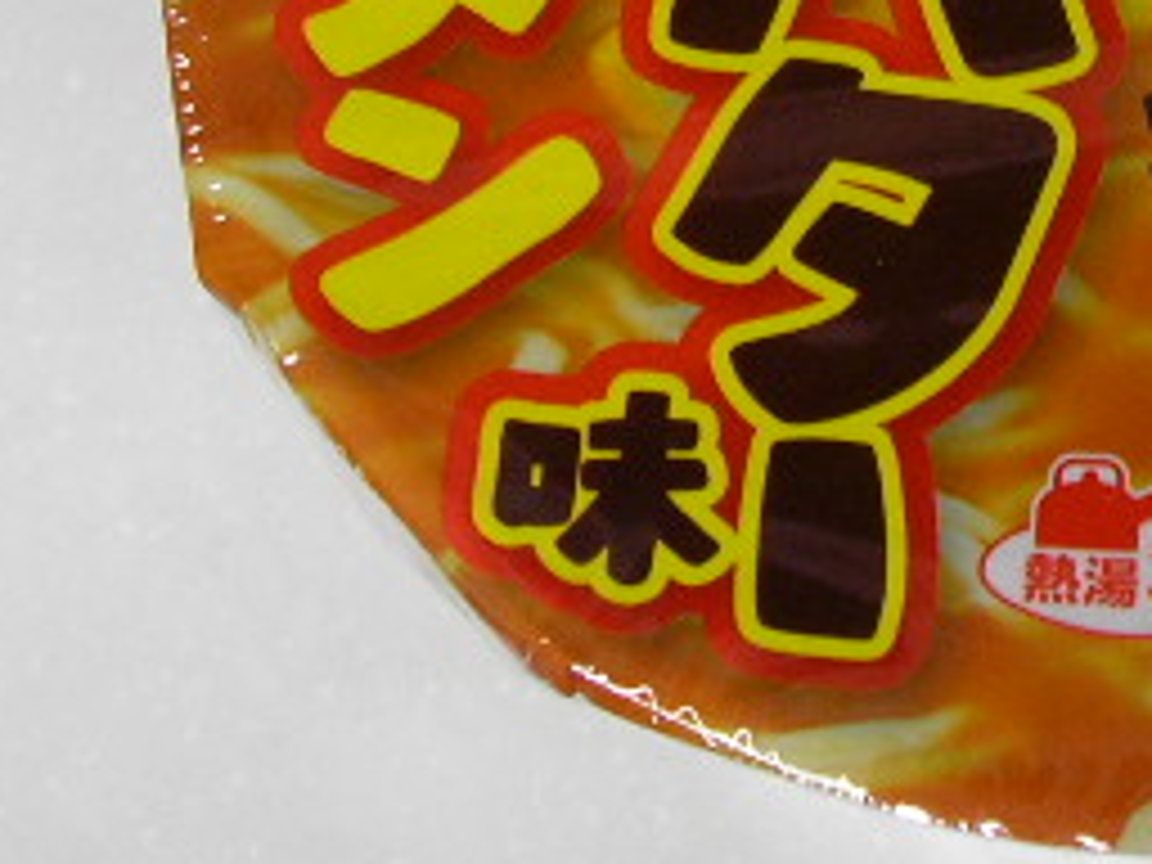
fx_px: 3162
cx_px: 1228
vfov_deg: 15.1
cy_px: -130
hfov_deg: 19.8
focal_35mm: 95
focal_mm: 5.8
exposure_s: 1/13
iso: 100
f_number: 3.5
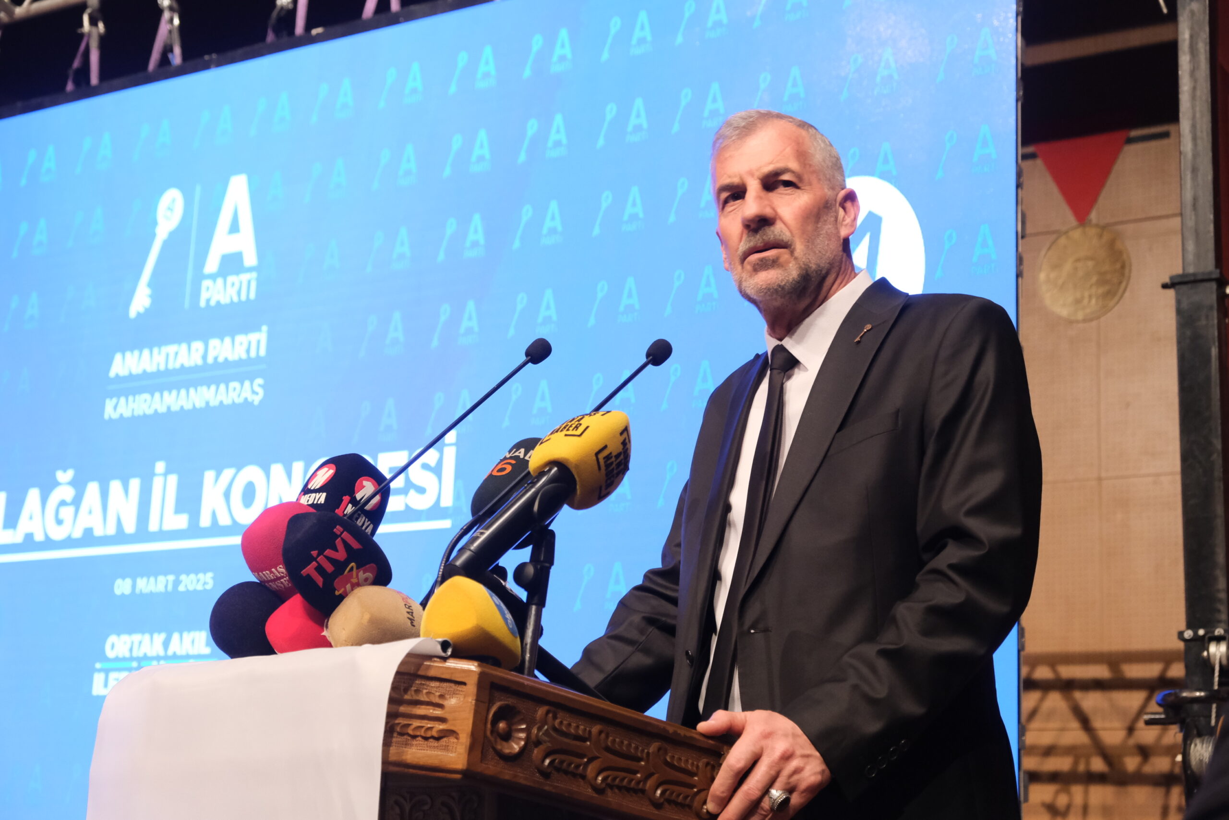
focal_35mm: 59
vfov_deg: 23.0
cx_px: 614
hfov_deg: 33.9
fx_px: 2014
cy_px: 410
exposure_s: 1/50
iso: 4000
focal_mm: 39
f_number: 5
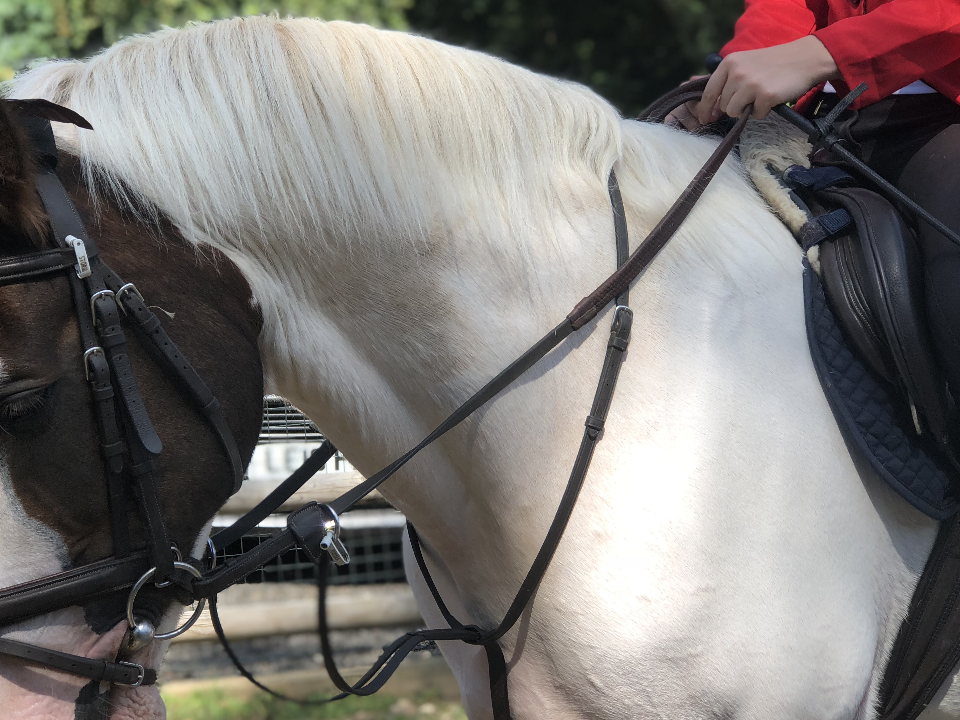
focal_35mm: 80
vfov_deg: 18.4
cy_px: 378
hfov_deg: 24.4
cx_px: 425
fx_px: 2219
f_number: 2.8
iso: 20
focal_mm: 6.6
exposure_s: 1/298
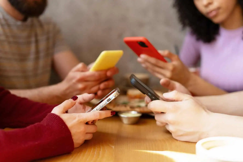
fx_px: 337
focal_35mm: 50
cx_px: 122
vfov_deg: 27.0
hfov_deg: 39.6
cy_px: 81
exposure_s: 1/800
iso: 400
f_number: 2.2
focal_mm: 50
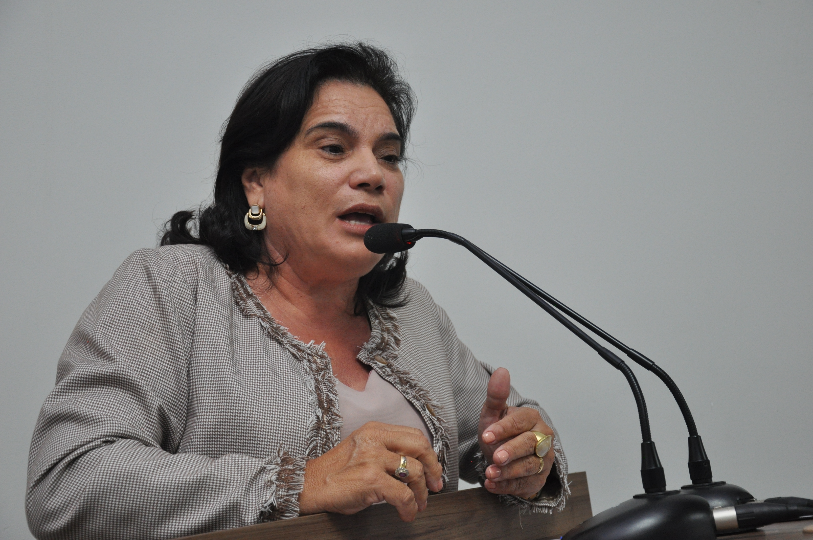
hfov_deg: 31.9
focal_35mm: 63
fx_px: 1421
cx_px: 406
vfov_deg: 21.5
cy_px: 270
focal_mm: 42
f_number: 5.6
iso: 800
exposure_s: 1/60
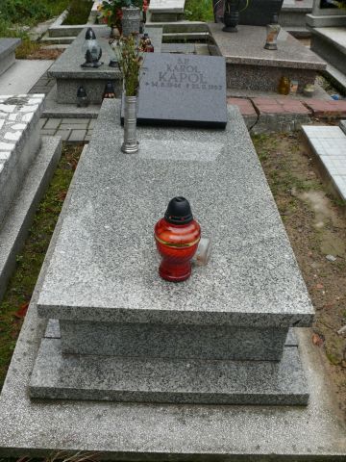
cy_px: 231
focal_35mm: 37
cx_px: 173
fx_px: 493
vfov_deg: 50.1
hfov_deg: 38.7
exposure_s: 1/200
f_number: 4
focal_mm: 7.8
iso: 100
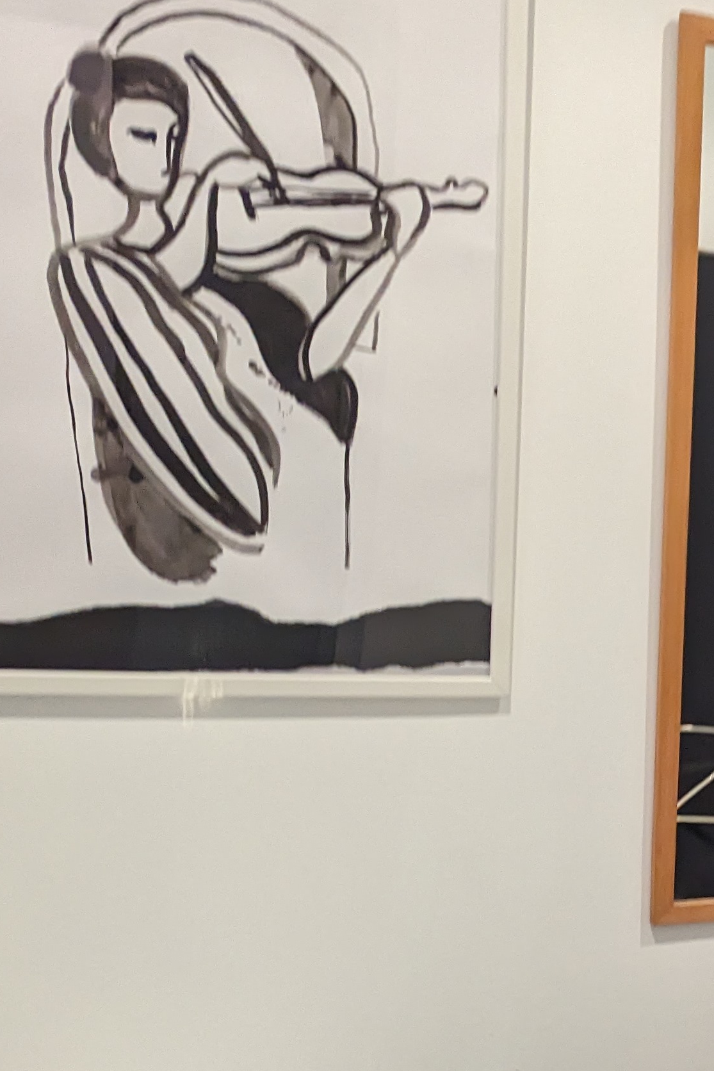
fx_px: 1814
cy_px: 945
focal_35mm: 61
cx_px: 971
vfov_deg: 31.5
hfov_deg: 20.1
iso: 1034
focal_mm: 6.81
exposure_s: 1/100
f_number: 1.85
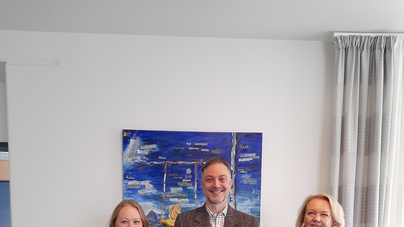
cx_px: 201
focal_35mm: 37
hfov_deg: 54.0
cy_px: 264
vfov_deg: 28.3
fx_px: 396
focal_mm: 4.6
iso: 320
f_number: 2
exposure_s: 1/50
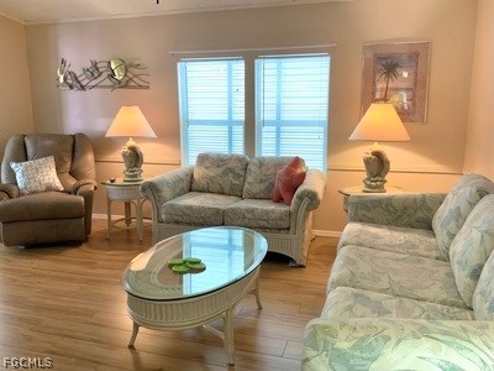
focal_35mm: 29
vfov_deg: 48.2
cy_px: 186
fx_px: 414
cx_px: 247
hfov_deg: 61.7
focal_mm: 3
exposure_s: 1/60
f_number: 1.8
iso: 50
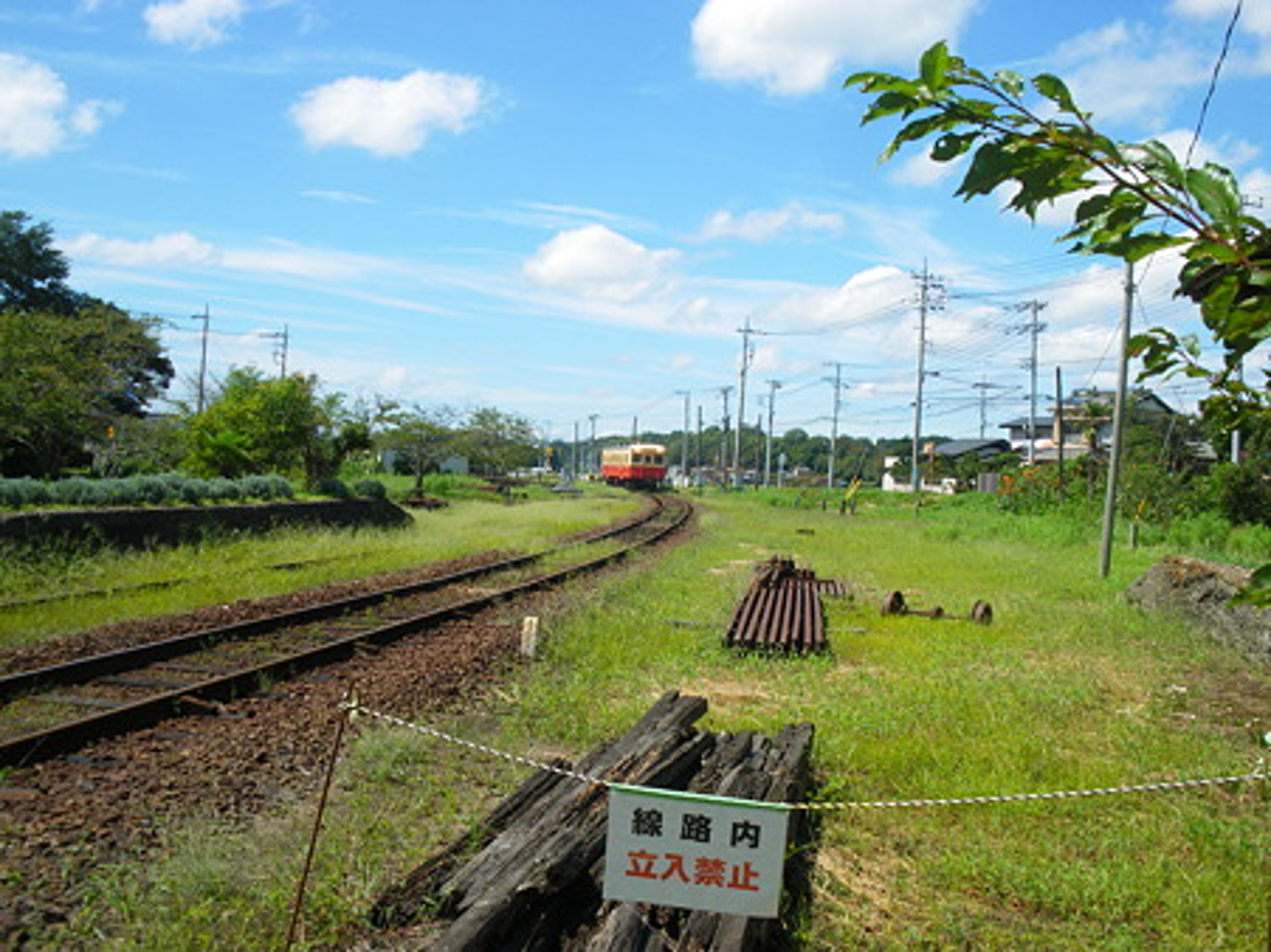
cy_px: 476
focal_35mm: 36
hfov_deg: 51.4
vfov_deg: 39.6
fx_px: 1321
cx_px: 636
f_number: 5.4
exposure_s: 1/250
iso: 64
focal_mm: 6.3
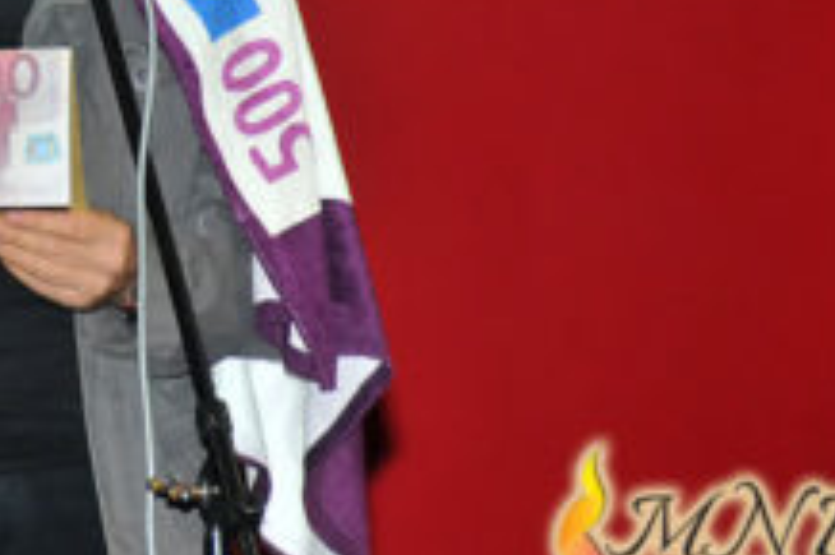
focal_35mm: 689
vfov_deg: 2.0
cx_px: -61
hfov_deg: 3.0
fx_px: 15968
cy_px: 34
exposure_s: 1/200
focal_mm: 200
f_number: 5.6
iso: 1250
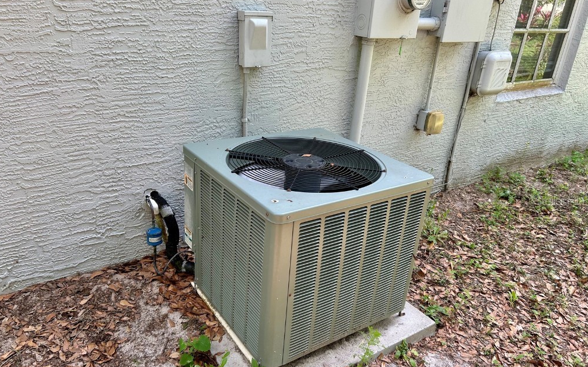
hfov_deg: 66.5
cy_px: 200
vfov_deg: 44.5
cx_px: 292
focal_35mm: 28
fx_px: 449
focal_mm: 5.7
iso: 40
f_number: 1.5
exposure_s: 1/281
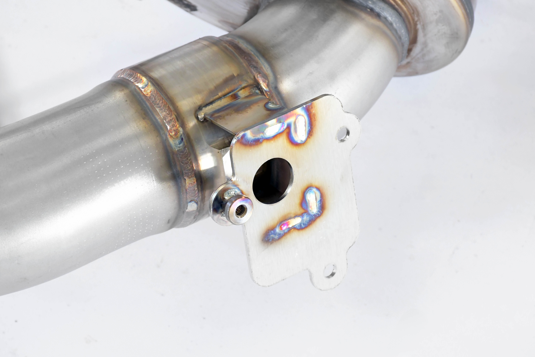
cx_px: 268
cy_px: 178
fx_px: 2229
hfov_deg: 13.7
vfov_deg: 9.1
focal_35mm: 150
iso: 4000
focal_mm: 100
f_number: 11
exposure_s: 1/160
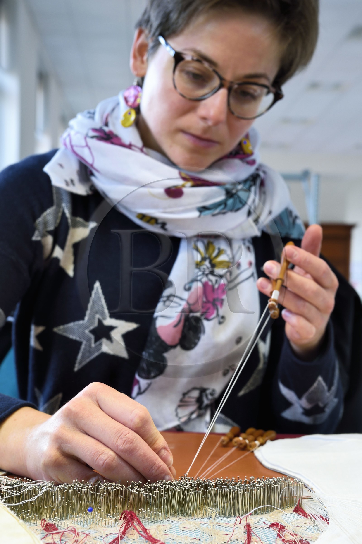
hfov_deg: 24.2
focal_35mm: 56
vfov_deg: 35.7
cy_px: 272
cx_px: 181
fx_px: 845
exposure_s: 1/25
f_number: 11
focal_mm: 56
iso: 800
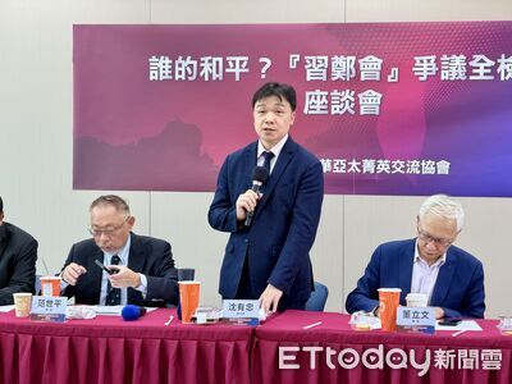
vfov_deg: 14.8
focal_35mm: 100
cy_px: 192
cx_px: 256
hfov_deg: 19.6
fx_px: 1479
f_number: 2.8
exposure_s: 1/120
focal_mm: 16.89
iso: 250
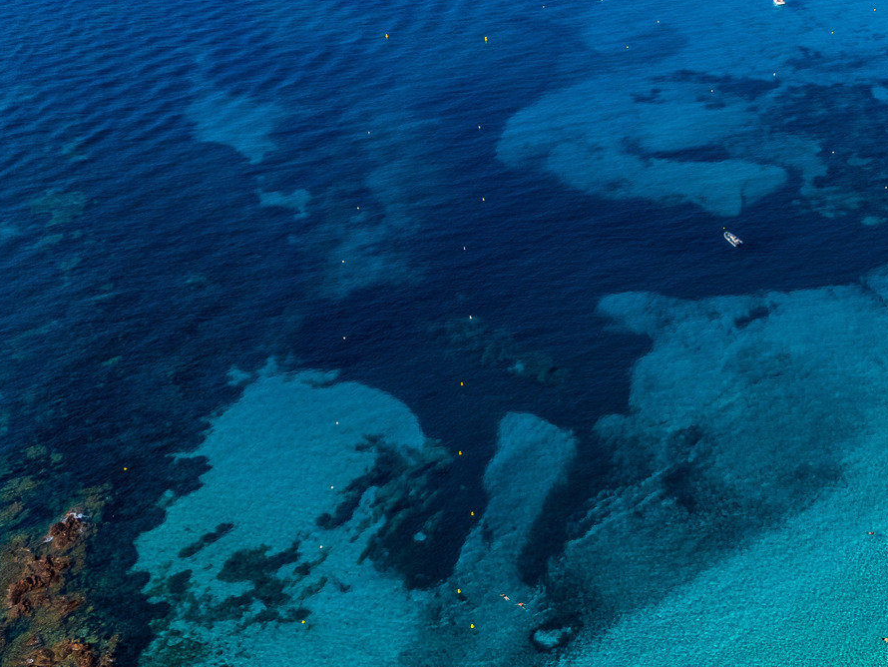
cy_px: 503
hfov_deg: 45.1
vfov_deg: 36.8
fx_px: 975
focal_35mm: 38
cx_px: 772
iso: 110
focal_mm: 8.4
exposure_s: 1/2500
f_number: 2.8
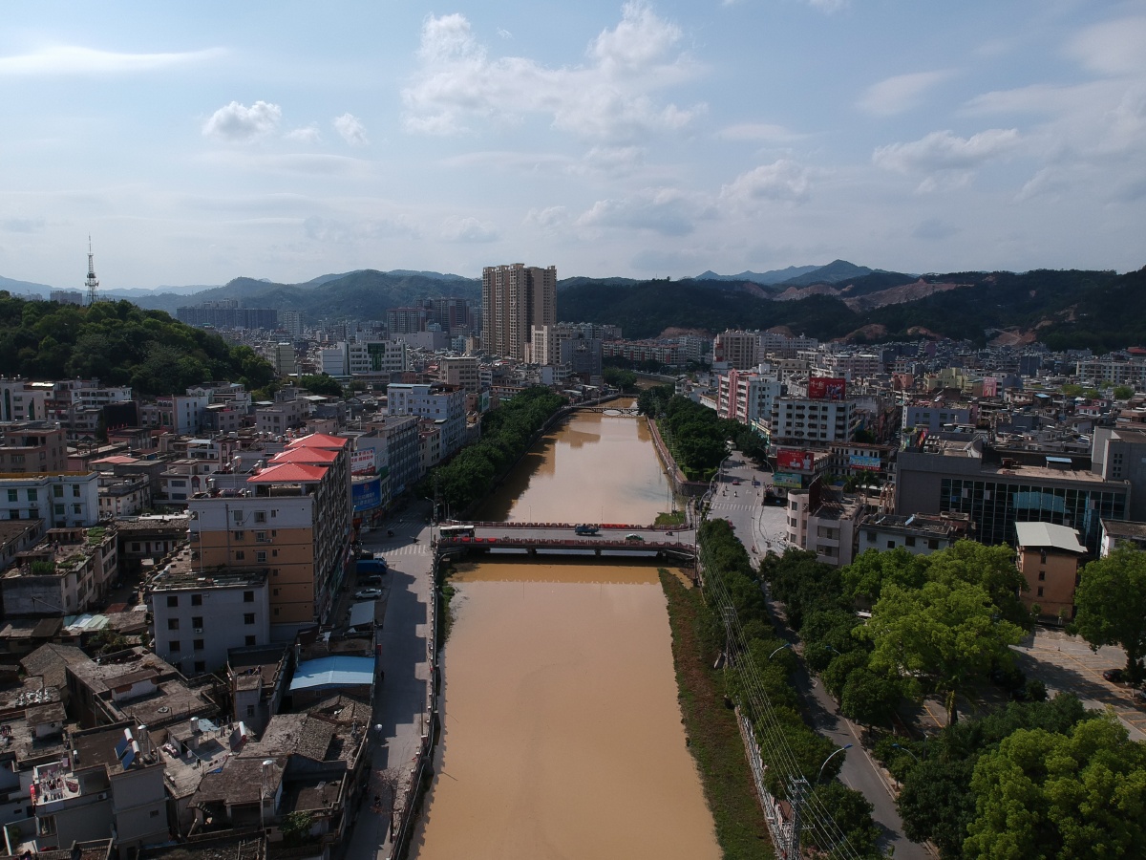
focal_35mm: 25
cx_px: 573
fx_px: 828
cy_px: 430
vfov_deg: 54.9
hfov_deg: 69.4
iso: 100
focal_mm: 4.49
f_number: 2.6
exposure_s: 1/2500
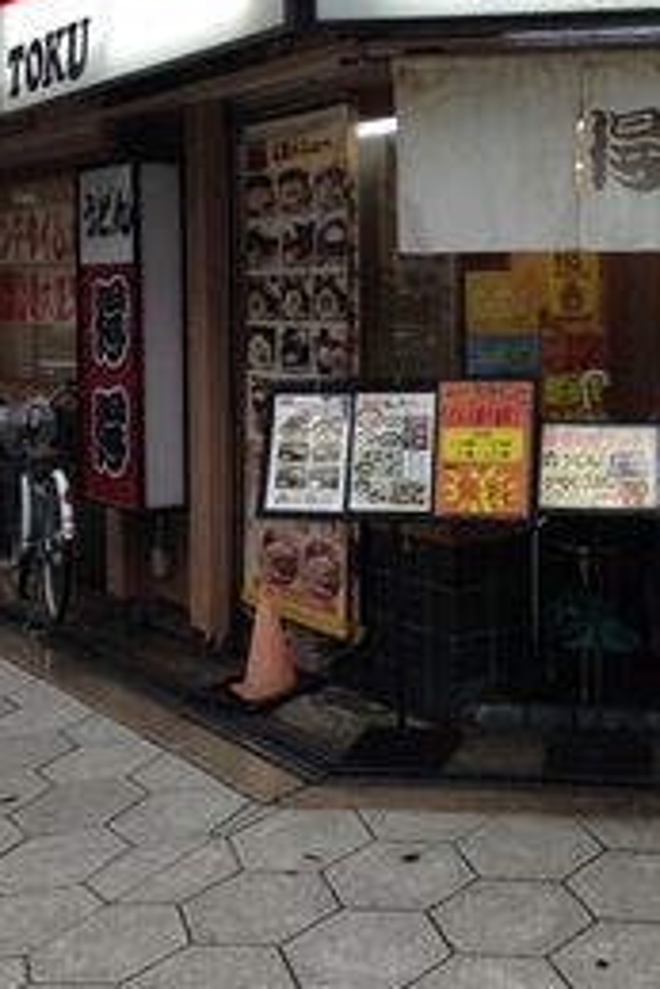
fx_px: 1455
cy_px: 351
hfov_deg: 25.2
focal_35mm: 53
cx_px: 504
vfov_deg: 37.2
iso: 80
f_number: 2.4
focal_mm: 4.12
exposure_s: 1/120
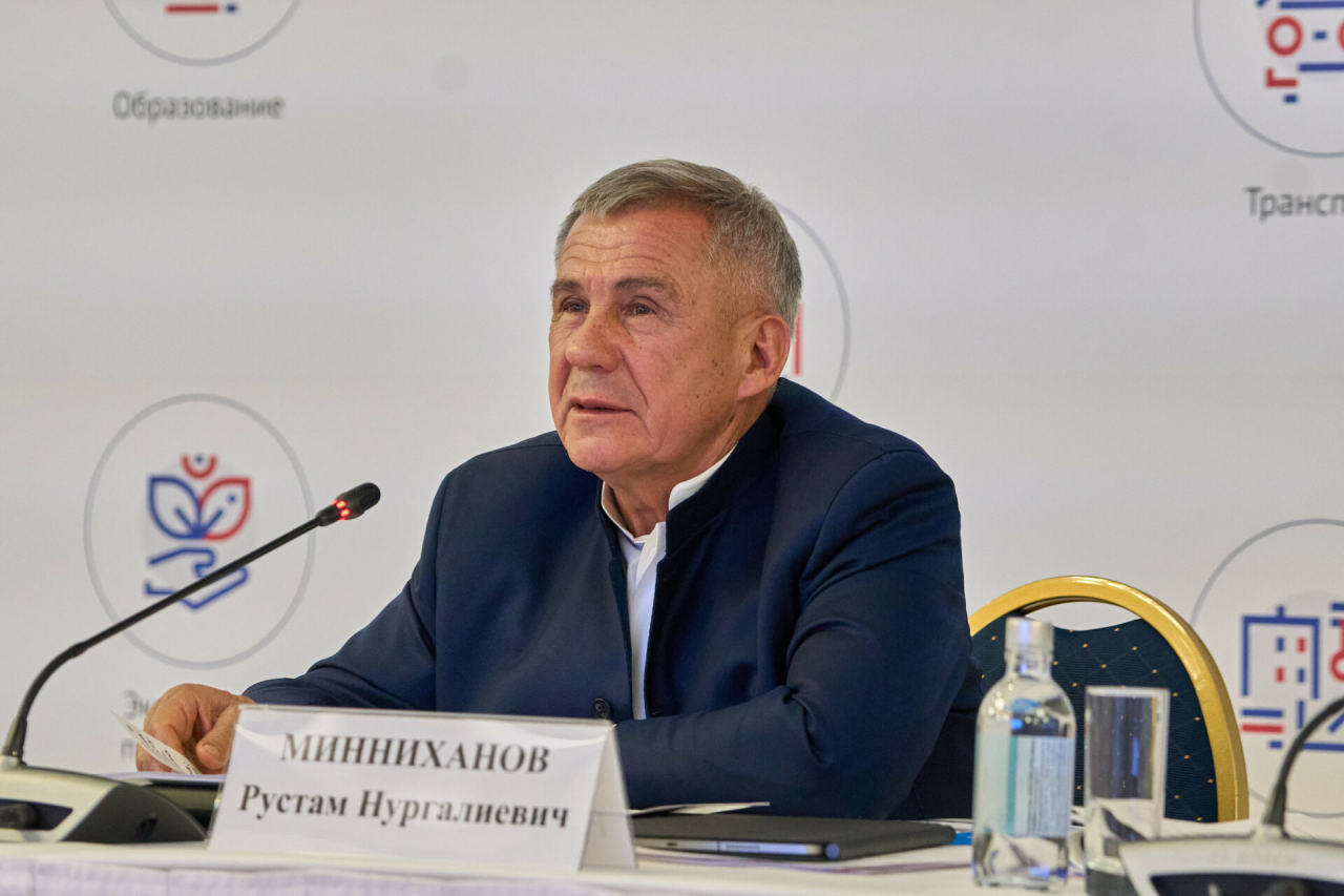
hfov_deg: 10.7
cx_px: 672
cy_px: 448
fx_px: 7167
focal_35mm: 192
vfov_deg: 7.2
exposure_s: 1/200
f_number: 4.5
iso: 2500
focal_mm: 128
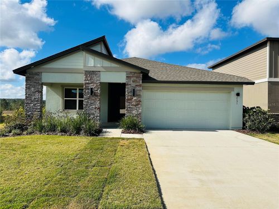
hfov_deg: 71.6
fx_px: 193
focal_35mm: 24
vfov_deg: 56.8
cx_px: 140
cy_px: 104
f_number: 1.78
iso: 80
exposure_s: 1/7042
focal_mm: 6.86
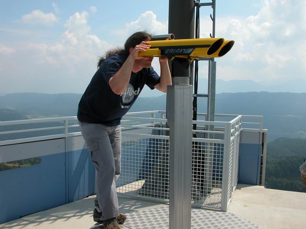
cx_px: 153
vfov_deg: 40.7
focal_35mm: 35
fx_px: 309
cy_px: 114
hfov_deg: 52.6
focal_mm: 8.9
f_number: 7.1
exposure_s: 1/329
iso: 100
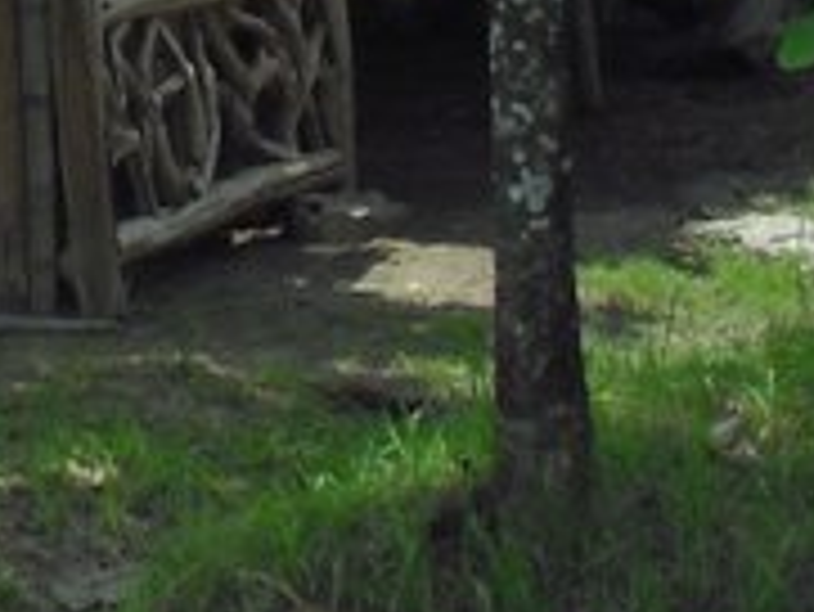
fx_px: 5059
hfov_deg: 8.9
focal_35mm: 215
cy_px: -554
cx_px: -459
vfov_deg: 6.7
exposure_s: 1/250
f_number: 8
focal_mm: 6.2
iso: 100
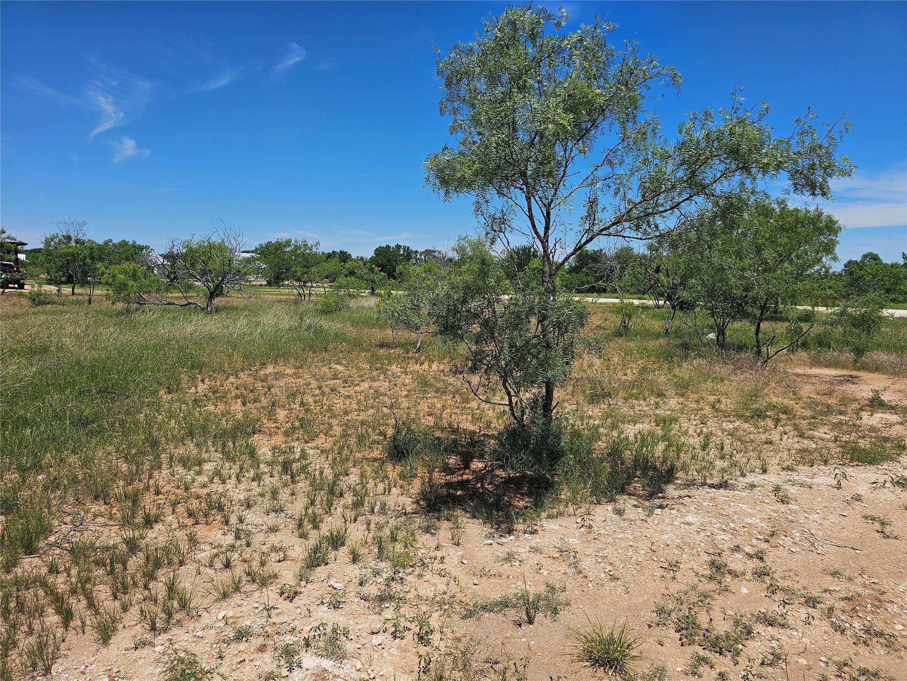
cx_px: 454
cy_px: 340
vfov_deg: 58.9
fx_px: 603
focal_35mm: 23
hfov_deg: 73.9
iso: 10
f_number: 1.7
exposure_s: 1/1265
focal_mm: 6.3
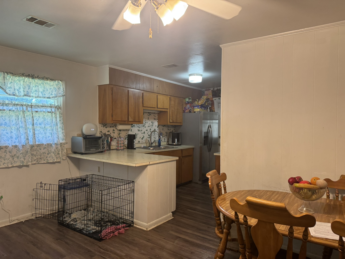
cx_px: 172
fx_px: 239
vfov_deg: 56.8
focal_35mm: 24
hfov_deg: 71.6
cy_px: 130
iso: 200
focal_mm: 6.76
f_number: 1.78
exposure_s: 1/120
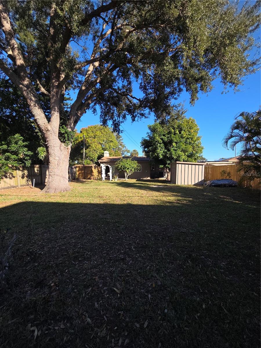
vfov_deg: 106.2
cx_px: 130
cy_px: 174
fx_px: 131
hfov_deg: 89.9
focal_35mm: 13
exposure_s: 1/944
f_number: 2.2
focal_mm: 2.2
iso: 50
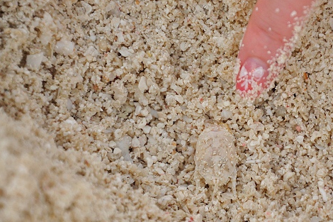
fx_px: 2013
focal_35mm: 218
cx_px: 220
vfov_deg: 6.3
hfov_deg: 9.5
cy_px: 148
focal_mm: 105
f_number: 5.6
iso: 800
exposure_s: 1/25
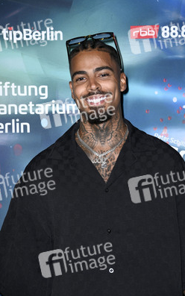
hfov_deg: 11.4
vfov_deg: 18.1
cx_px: 98
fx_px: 928
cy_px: 148
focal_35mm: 115
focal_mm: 112
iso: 500
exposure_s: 1/160
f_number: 5.6
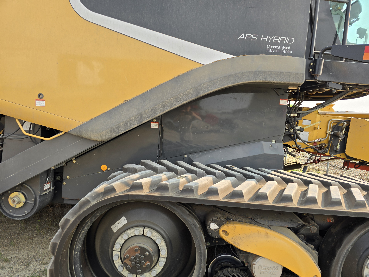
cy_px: 138
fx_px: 245
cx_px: 184
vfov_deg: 58.9
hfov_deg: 73.9
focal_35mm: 23
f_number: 1.7
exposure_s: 1/288
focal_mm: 6.3
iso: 12
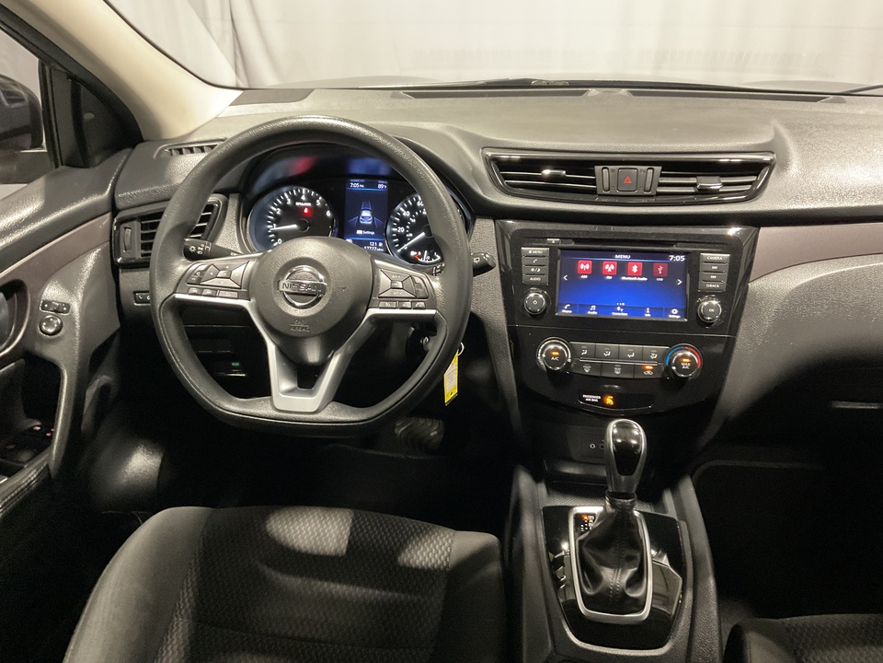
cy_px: 332
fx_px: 740
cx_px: 442
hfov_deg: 61.7
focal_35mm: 29
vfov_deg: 48.2
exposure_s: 1/25
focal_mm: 3
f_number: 1.8
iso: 320
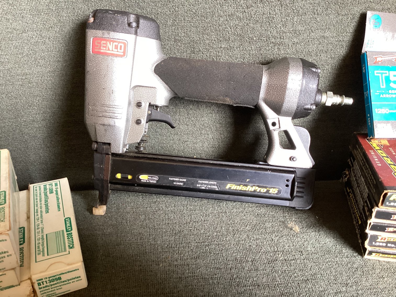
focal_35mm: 31
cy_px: 148
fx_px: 355
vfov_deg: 45.4
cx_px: 198
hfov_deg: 58.3
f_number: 2.4
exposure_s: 1/60
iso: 200
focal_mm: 3.3
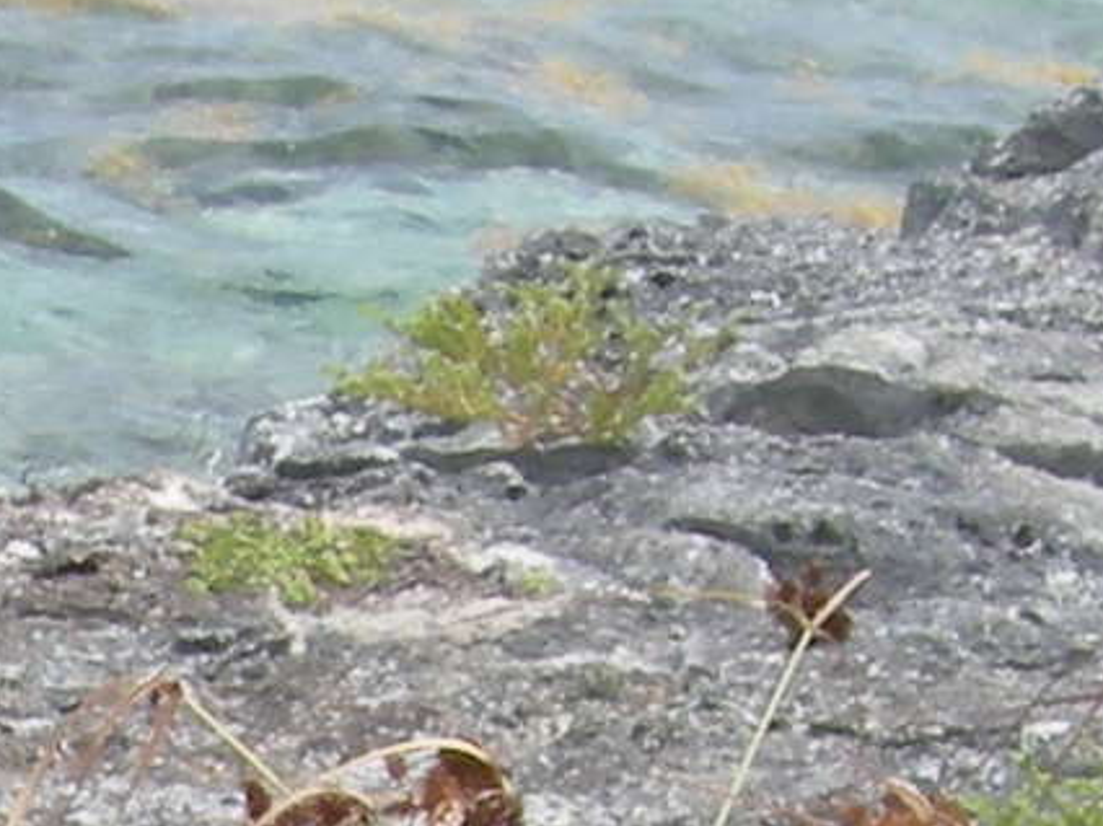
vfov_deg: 5.1
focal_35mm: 275
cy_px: 2605
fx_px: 8758
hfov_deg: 7.0
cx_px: -782
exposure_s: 1/180
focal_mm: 7.5
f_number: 4.8
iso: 64
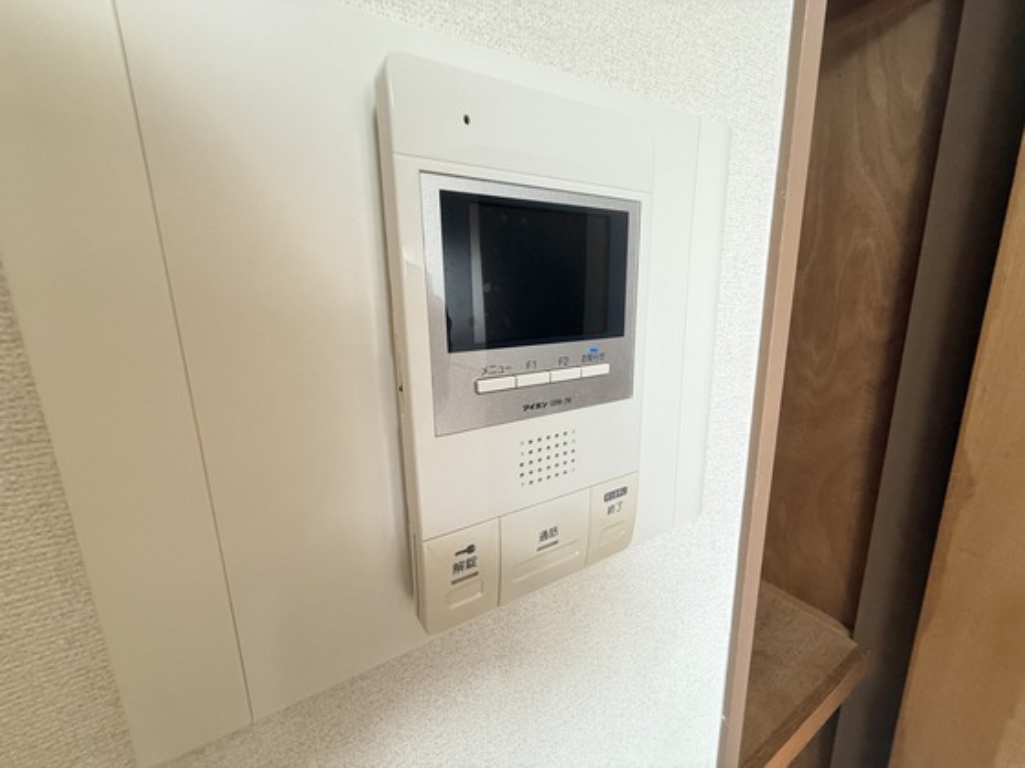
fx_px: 415
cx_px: 512
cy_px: 384
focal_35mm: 14
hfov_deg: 102.1
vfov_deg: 85.7
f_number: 2.2
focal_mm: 2.22
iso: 320
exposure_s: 1/60
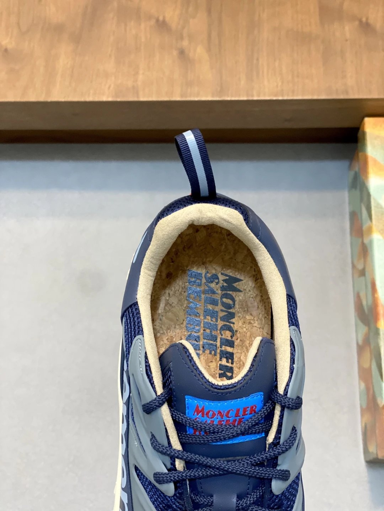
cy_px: 256
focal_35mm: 52
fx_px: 769
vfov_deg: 36.8
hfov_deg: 28.0
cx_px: 192
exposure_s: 1/100
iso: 250
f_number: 2
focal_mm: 6
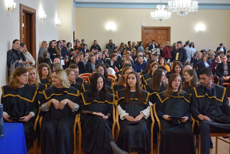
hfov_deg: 35.1
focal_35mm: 57
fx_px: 364
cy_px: 77
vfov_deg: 23.8
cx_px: 115
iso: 900
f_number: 4.8
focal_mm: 38
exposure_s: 1/60
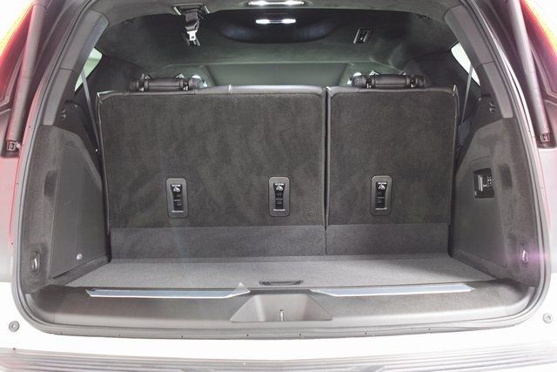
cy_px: 186
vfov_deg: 36.9
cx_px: 278
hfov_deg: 53.1
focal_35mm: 36
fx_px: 557
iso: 1600
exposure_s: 1/13
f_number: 2.8
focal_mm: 24
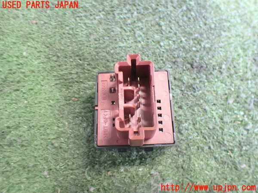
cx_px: 129
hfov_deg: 60.0
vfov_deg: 46.8
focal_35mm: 30
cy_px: 96
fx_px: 224
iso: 1250
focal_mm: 5.4
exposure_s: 1/30
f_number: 2.3
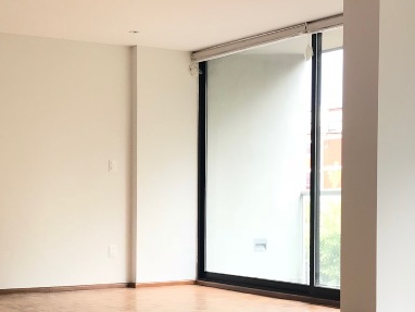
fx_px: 900
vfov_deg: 19.6
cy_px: 223
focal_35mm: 75
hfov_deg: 26.0
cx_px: 208
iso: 20
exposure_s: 1/125
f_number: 1.8
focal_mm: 3.99
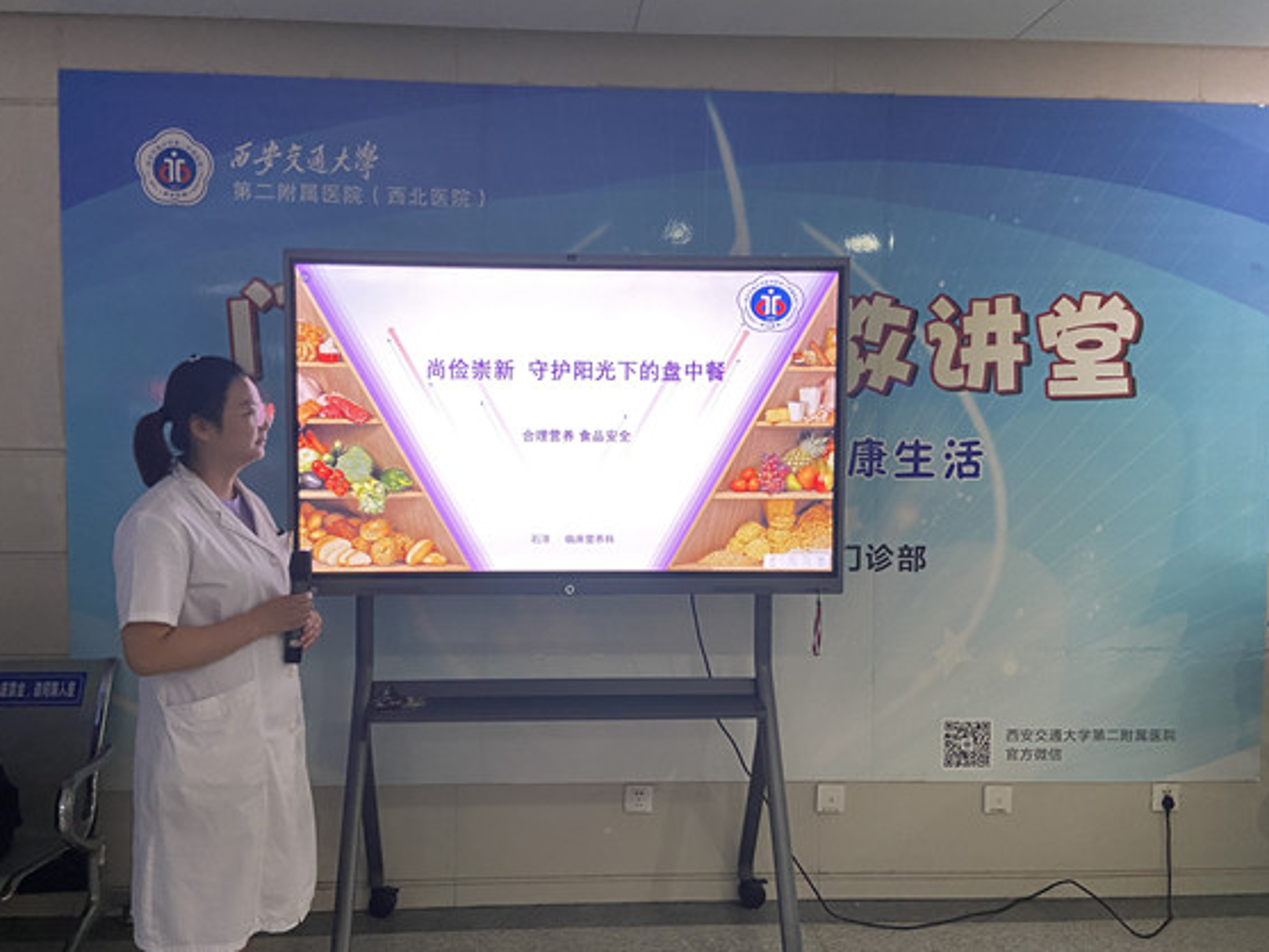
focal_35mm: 28
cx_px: 595
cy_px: 501
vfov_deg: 49.7
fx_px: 1027
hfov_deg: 63.4
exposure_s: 1/60
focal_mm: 4.25
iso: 160
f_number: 1.8
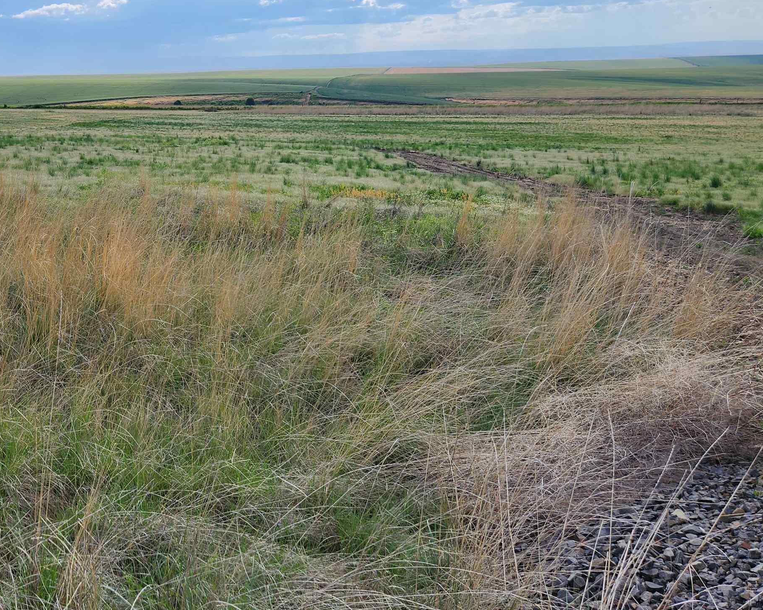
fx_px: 858
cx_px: 205
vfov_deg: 38.9
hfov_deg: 46.5
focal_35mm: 38
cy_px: 227
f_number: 1.8
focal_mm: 5.4
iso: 20
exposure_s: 1/2686
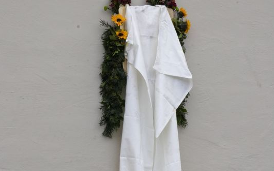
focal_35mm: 211
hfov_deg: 9.9
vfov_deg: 6.2
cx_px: 137
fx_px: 1575
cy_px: 120
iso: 3200
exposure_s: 1/200
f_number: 22
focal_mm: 137
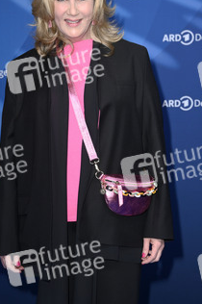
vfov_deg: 17.9
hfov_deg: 12.0
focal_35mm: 114
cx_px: 83
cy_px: 119
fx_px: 962
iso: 800
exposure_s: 1/250
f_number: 6.3
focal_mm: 90
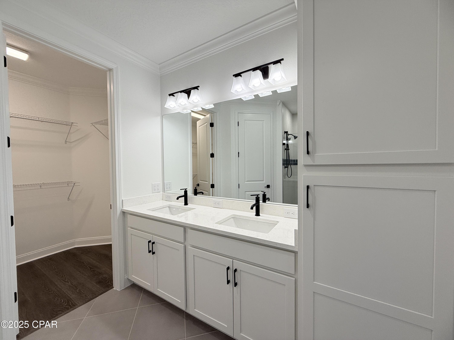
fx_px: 184
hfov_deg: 102.1
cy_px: 170
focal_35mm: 14
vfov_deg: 85.7
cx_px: 227
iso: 64
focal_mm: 2.22
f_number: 2.2
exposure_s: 1/133
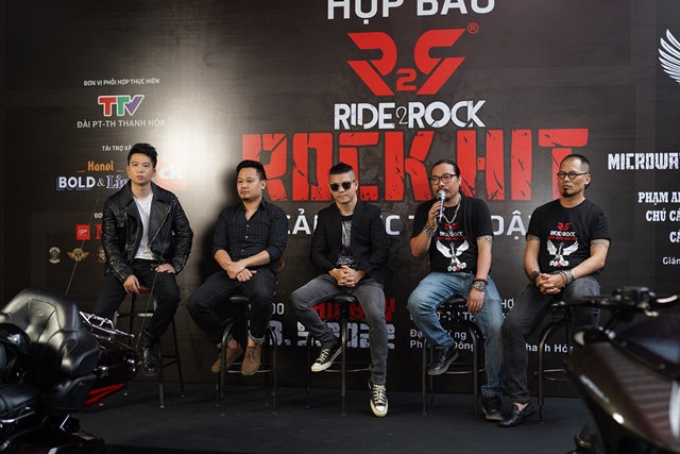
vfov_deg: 27.0
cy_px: 227
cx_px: 340
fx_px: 945
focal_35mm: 50
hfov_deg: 39.6
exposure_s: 1/100
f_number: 2.5
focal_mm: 50
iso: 400
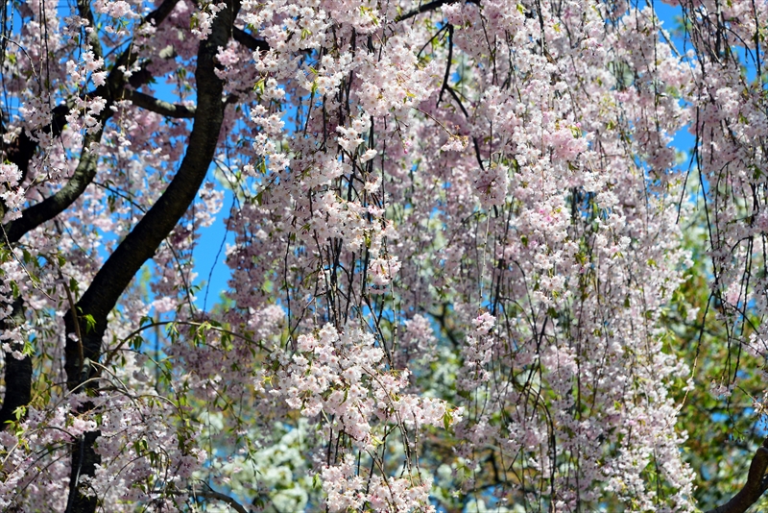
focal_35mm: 160
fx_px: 3414
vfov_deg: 8.6
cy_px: 256
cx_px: 384
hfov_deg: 12.8
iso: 400
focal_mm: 160
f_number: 10
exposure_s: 1/400
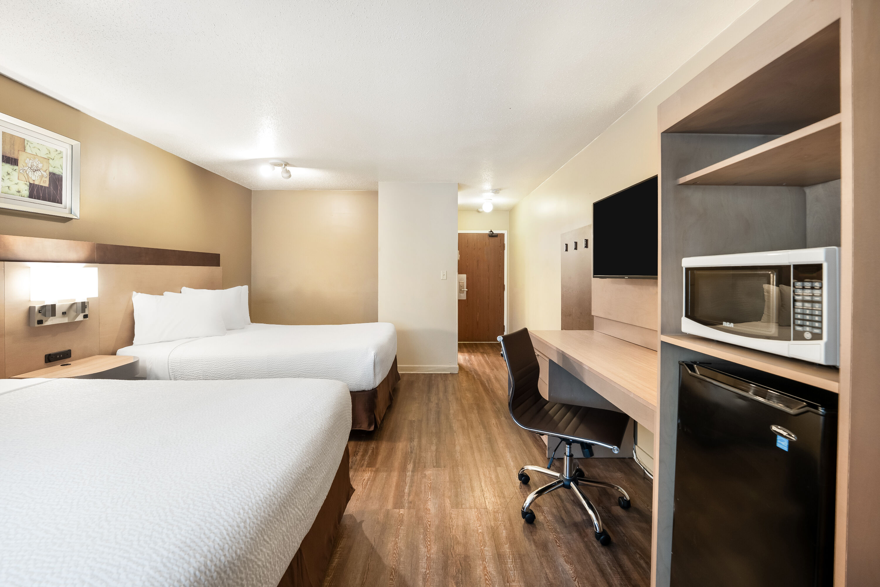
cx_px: 440
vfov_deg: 81.2
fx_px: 342
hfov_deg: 104.3
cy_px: 294
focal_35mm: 14
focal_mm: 14
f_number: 6.3
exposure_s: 1/1.67
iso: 500
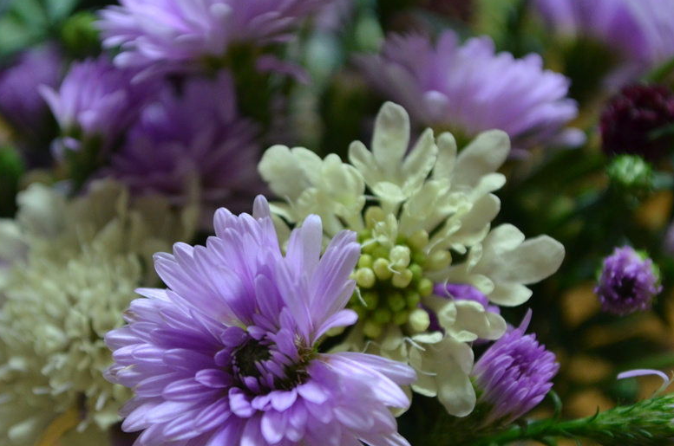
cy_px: 241
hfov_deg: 18.8
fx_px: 2031
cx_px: 284
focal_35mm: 109
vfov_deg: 12.6
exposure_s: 1/30
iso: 1800
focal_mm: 55
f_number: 5.6
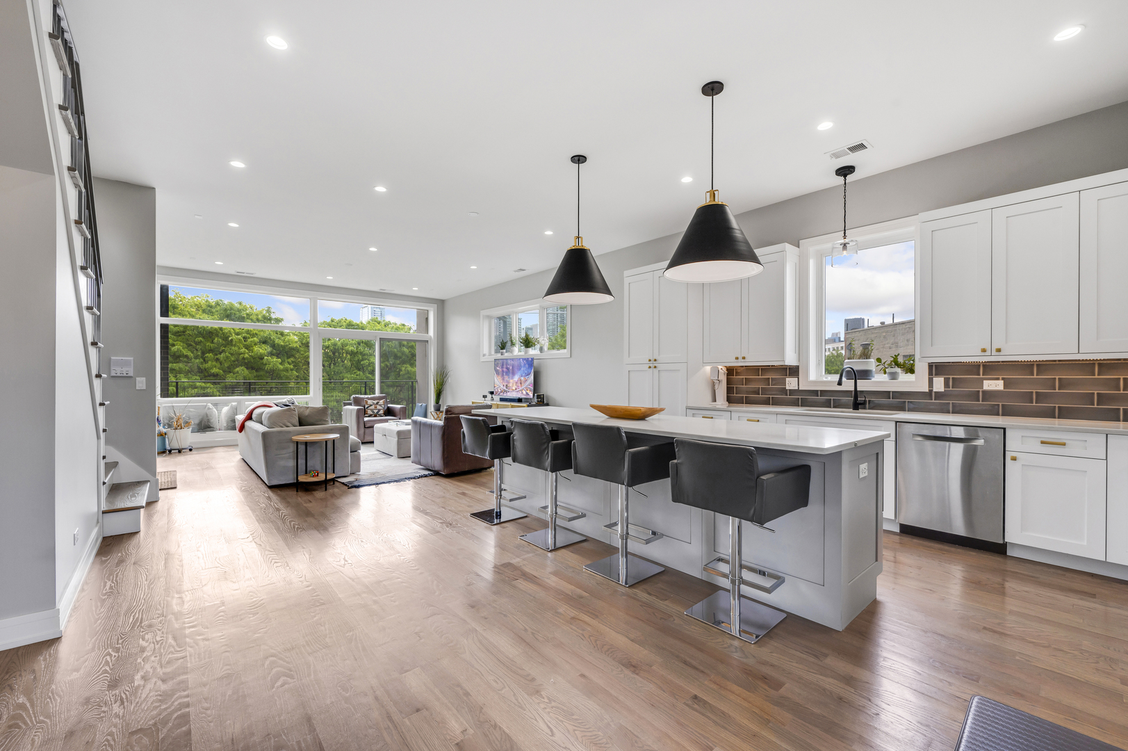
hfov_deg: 100.4
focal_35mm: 15
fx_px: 470
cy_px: 376
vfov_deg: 77.3
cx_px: 564
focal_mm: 15
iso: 400
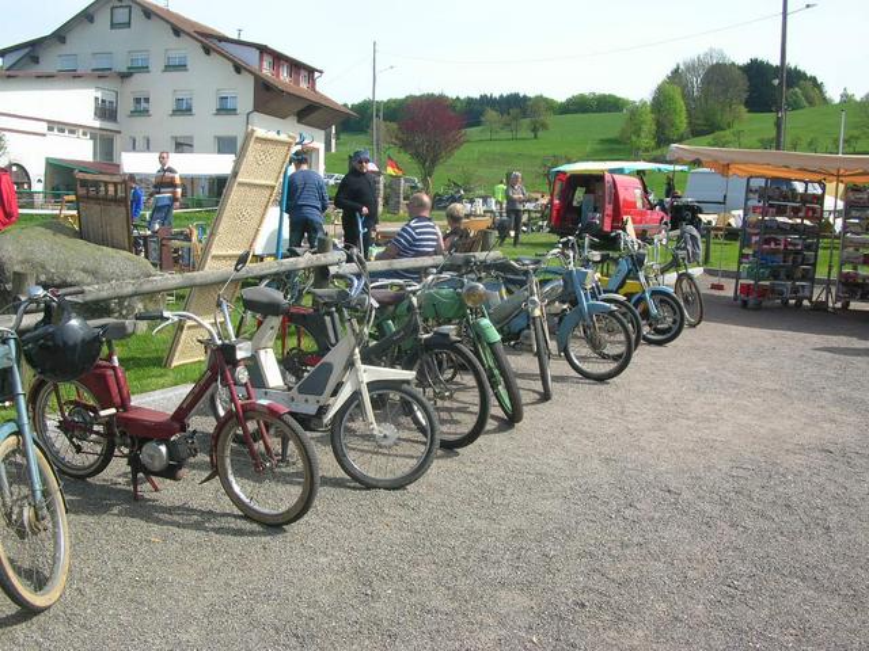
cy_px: 326
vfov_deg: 40.7
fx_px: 879
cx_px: 434
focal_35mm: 35
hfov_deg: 52.6
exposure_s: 1/170
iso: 50
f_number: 5.6
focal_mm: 5.8
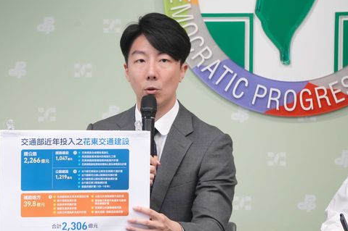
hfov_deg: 7.0
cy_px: 123
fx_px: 2831
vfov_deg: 4.7
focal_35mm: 293
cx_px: 135
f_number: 5.6
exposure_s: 1/250
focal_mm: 156
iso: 3200
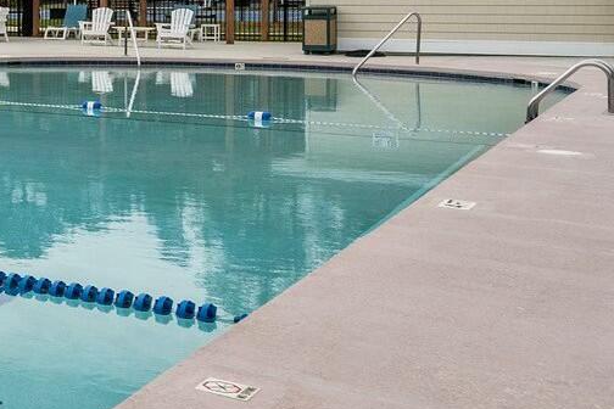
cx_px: -380
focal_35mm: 65
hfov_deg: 23.0
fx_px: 1109
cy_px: 8
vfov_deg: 20.3
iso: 400
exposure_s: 1/6400
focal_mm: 16
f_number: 4
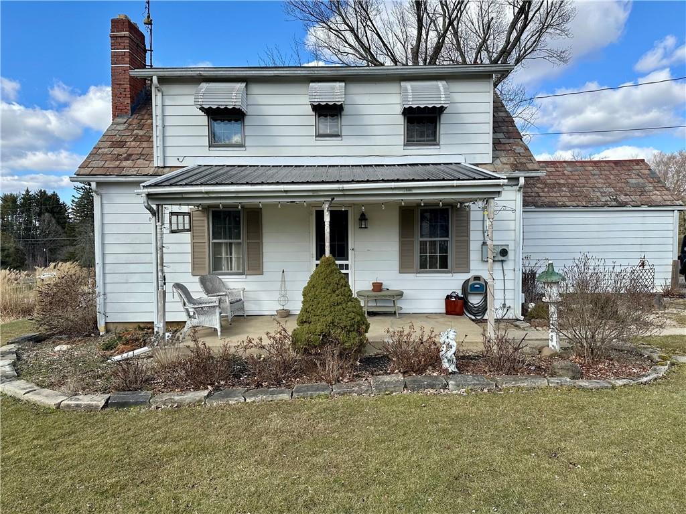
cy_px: 257
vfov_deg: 56.8
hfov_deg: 71.6
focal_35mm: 24
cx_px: 343
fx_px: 476
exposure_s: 1/2660
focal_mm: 6.86
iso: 80
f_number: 1.78
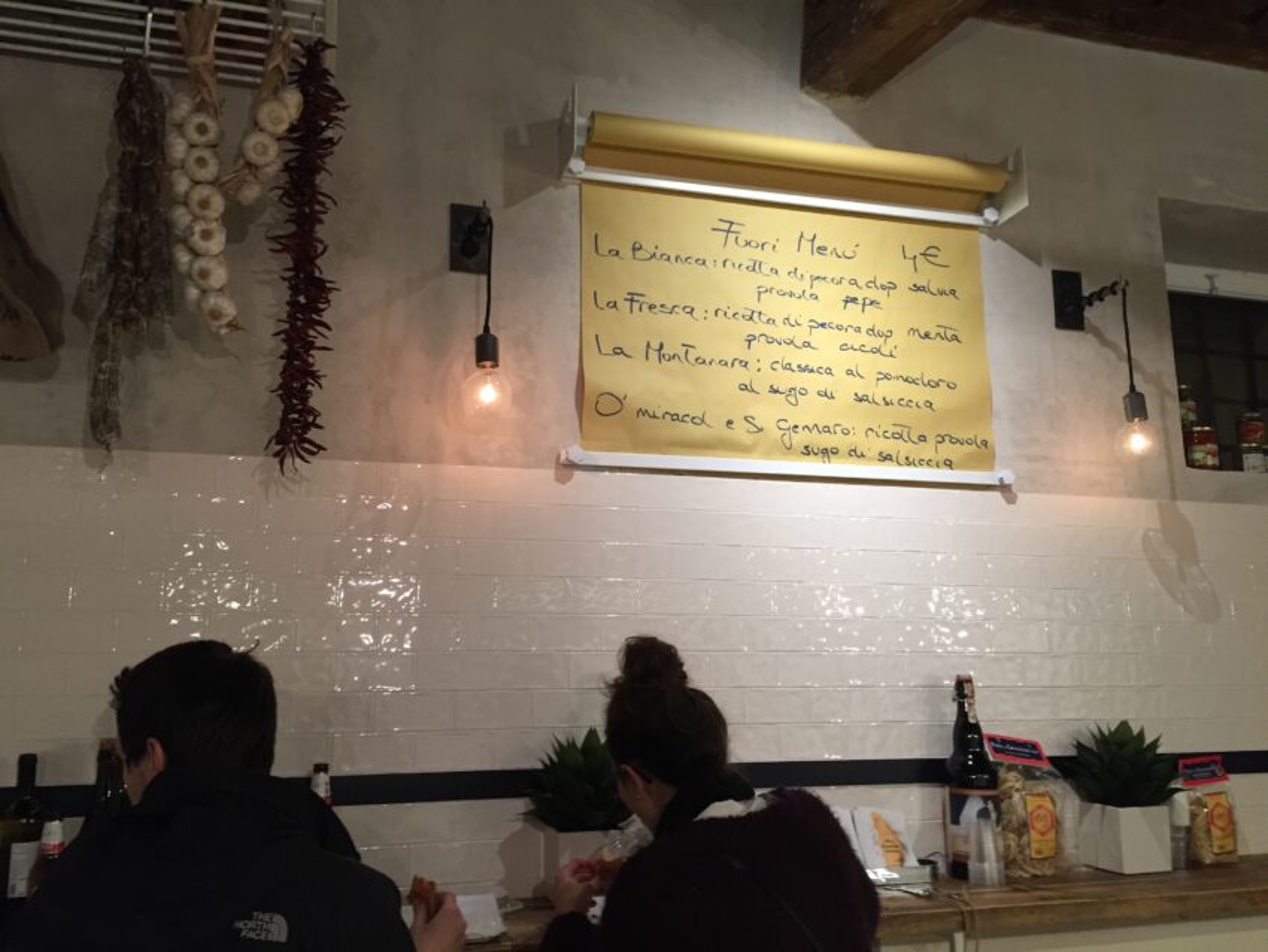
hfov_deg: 61.6
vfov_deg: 48.2
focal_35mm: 29
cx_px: 634
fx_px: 1063
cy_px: 476
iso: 125
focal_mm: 4.15
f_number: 2.2
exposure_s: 1/33
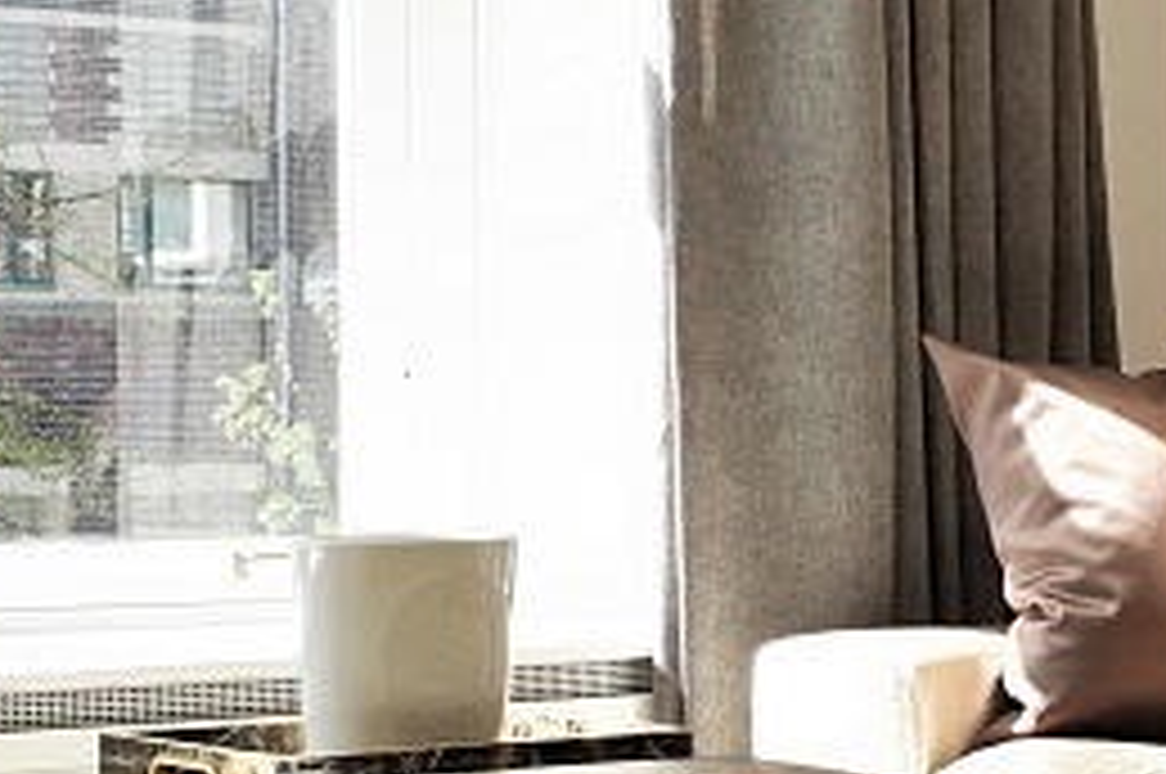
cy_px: 616
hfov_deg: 20.6
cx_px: 437
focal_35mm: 99
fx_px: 3202
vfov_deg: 13.7
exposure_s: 1/80
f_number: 6.3
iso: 100
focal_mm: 16
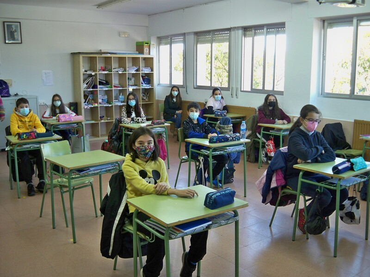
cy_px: 138
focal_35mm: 37
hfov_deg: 50.1
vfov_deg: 38.7
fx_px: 395
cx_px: 185
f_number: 3.1
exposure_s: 1/30
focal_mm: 7.9
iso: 160
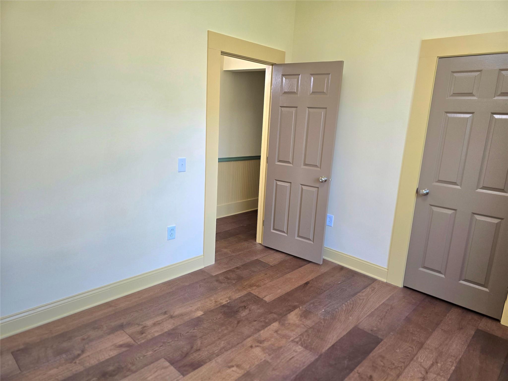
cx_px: 254
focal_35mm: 23
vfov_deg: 58.9
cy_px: 190
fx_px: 338
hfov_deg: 73.9
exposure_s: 1/120
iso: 200
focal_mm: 6.3
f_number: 1.7
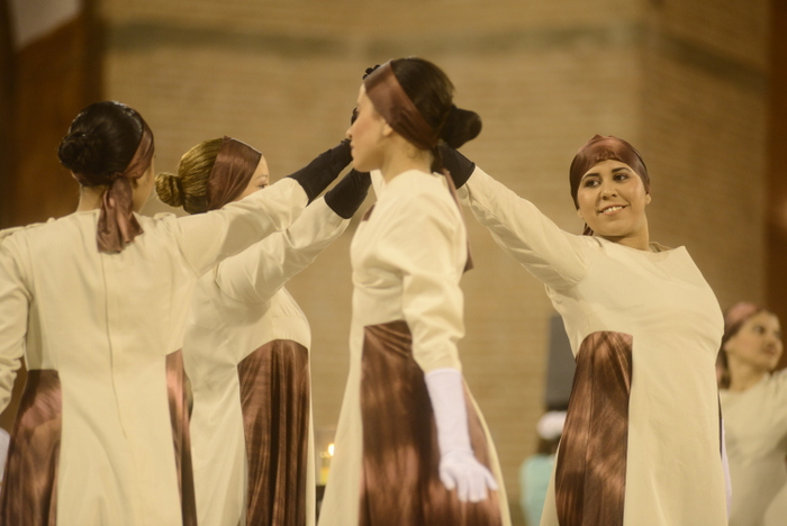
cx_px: 394
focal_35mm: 200
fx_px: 4376
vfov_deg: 6.9
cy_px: 263
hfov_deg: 10.3
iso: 1000
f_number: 2.8
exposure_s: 1/100
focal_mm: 200
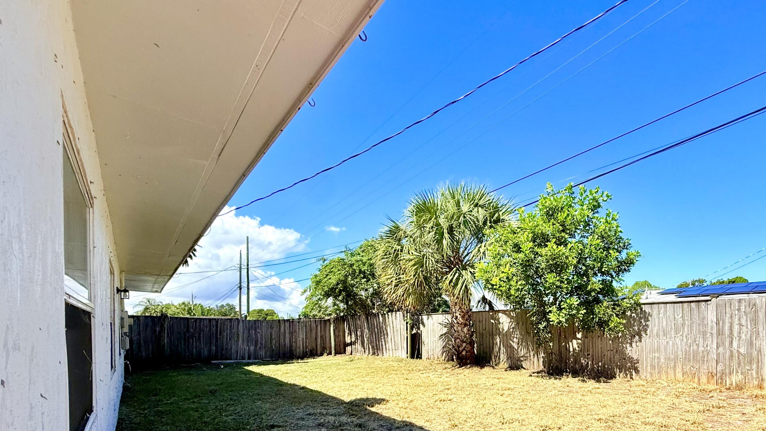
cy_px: 336
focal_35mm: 19
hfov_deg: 88.5
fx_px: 386
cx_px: 458
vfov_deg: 54.9
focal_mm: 2.22
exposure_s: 1/1745
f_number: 2.2
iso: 50
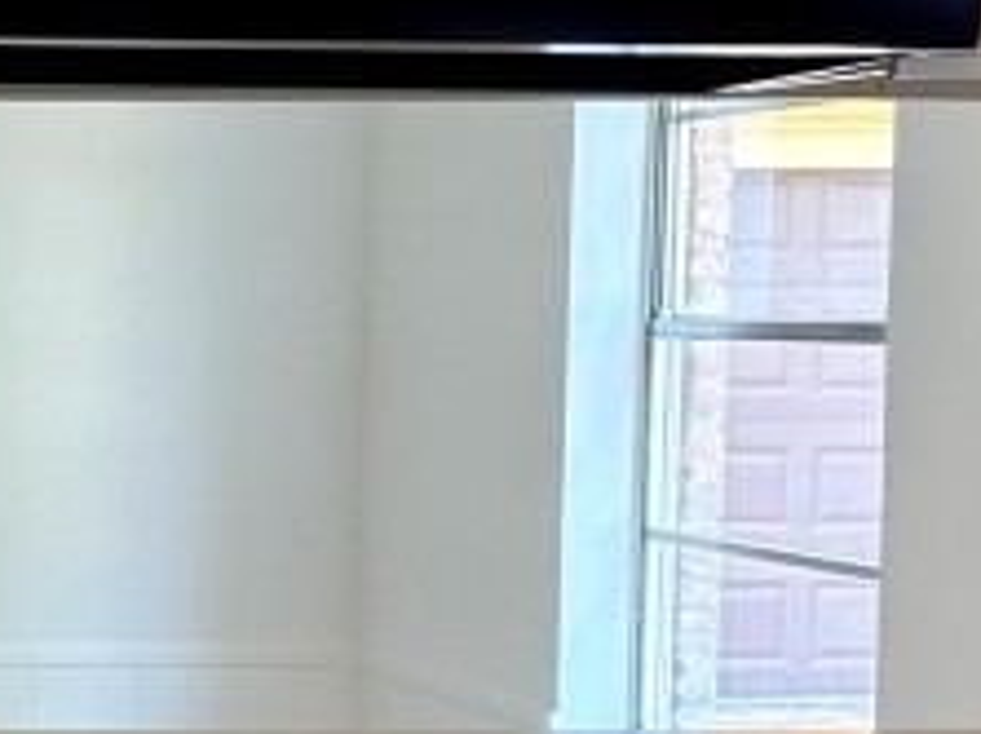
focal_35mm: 120
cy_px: 553
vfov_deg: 12.3
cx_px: -203
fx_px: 3397
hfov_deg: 15.8
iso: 100
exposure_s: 1/120
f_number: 1.6
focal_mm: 5.96
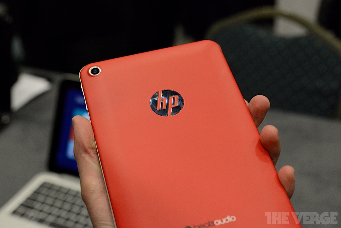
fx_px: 568
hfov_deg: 33.4
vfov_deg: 22.6
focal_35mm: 60
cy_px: 114
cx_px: 170
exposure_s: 1/125
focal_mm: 60
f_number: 7.1
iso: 6400
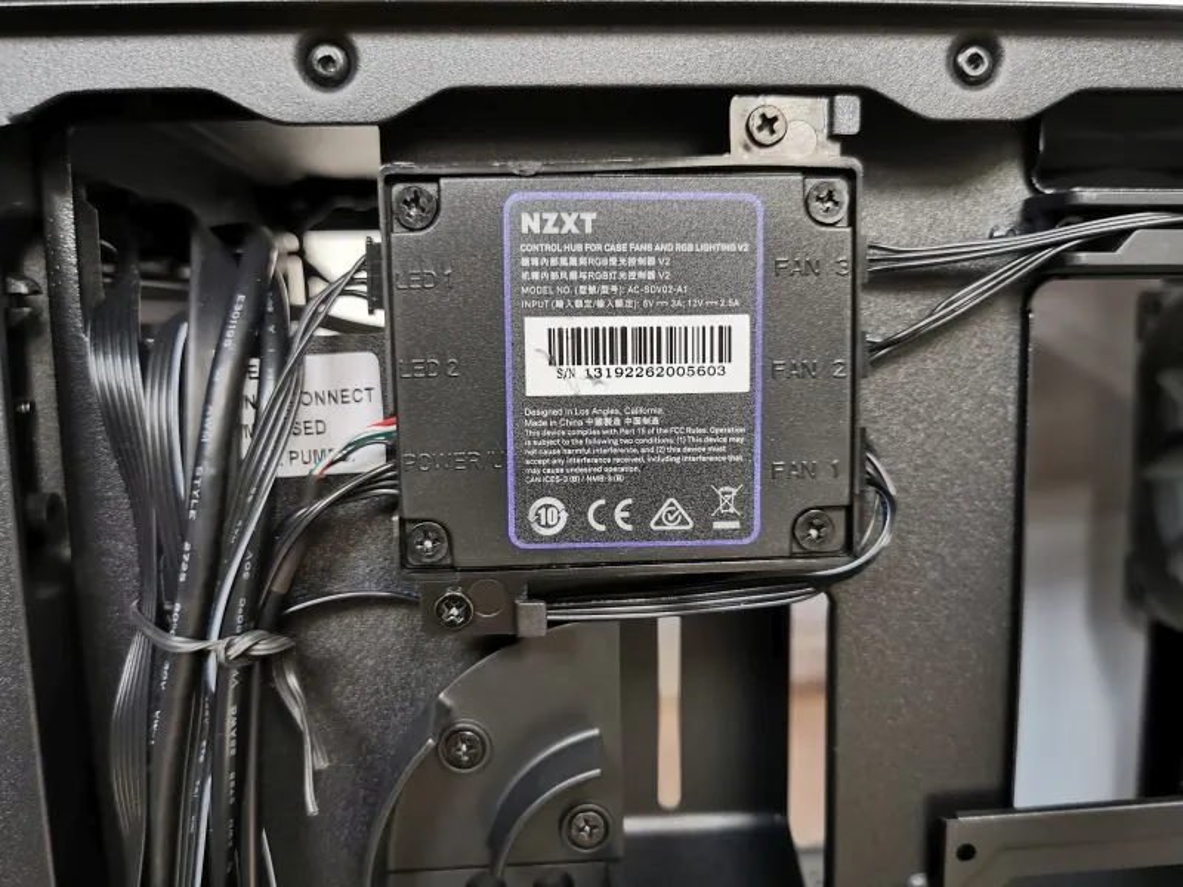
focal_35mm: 27
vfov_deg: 51.4
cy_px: 444
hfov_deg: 65.3
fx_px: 923
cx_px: 592
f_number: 1.6
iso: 320
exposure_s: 1/100
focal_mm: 5.56
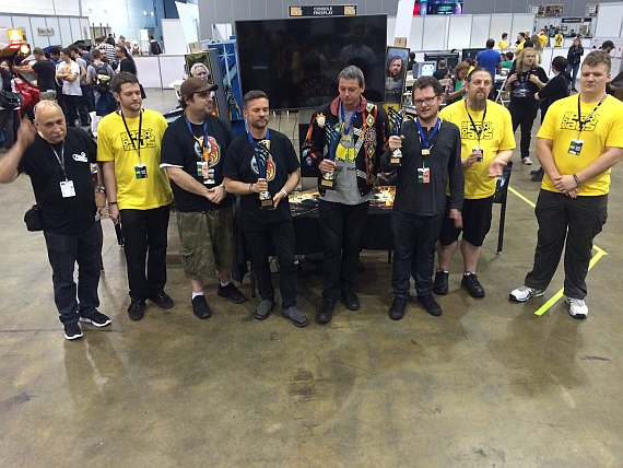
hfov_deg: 61.6
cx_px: 312
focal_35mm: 29
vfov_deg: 48.3
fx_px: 522
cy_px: 234
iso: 320
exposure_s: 1/20
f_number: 2.2
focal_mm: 4.15
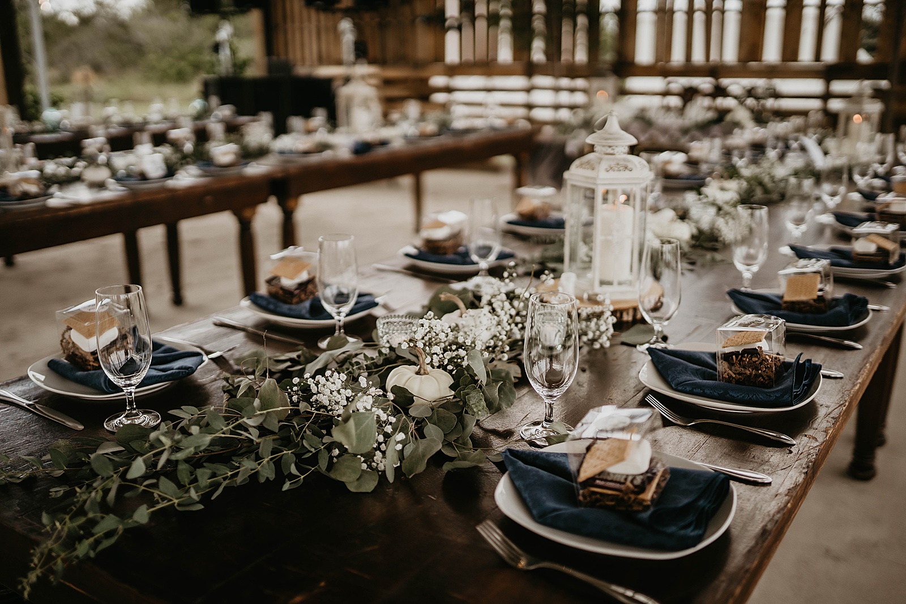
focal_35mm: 35
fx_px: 881
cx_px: 453
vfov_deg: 37.9
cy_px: 302
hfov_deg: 54.4
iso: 400
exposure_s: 1/2500
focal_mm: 35
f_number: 1.4
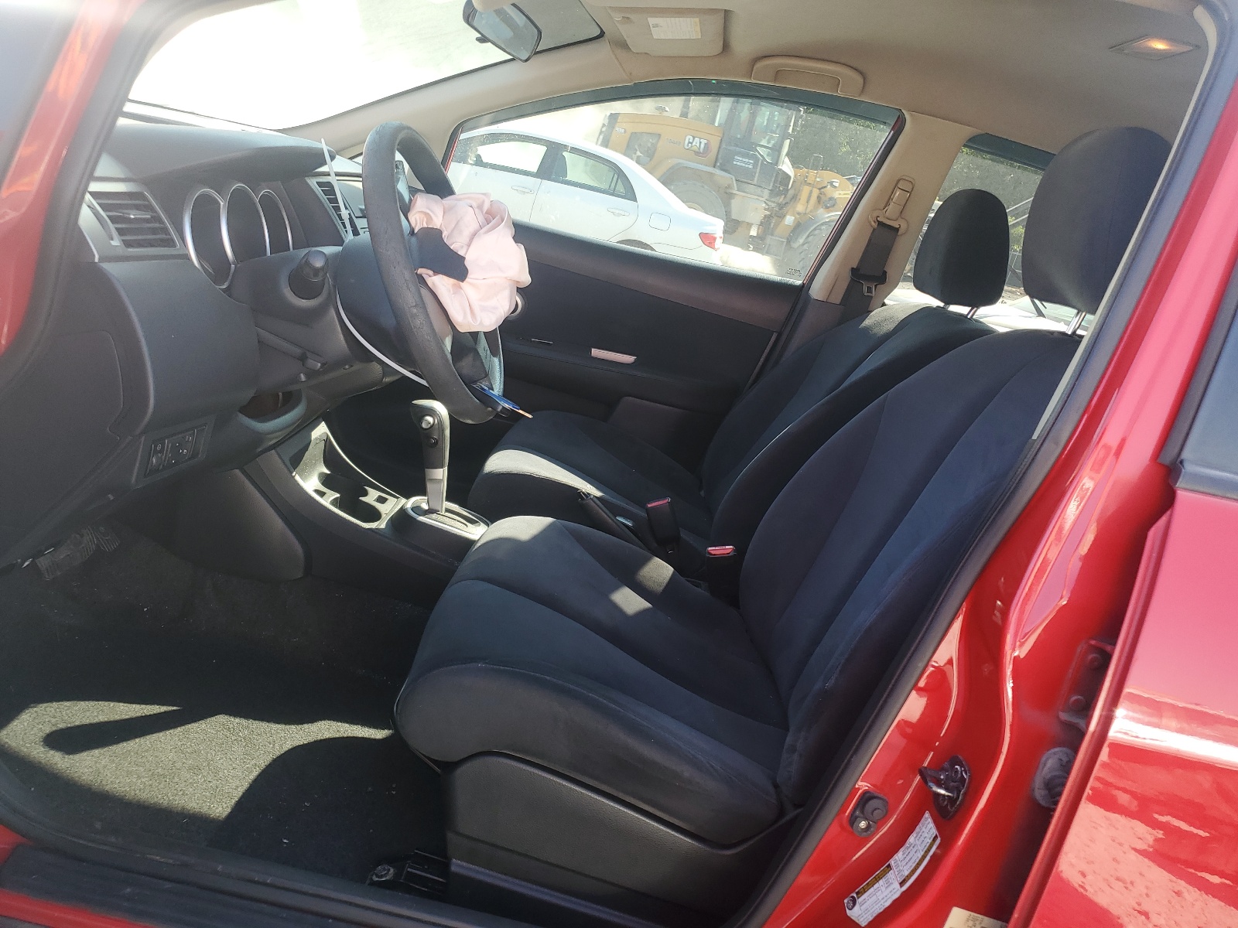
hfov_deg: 67.3
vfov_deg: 53.1
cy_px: 464
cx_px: 619
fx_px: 930
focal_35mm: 26
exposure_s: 1/286
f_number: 1.5
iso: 50
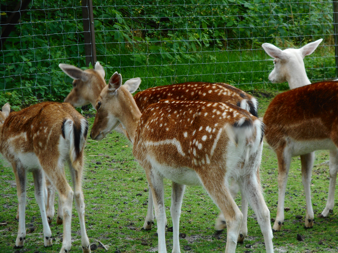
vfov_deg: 7.4
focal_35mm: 200
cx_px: 169
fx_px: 1953
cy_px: 126
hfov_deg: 9.9
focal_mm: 36
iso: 80
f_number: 6.6
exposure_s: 1/60
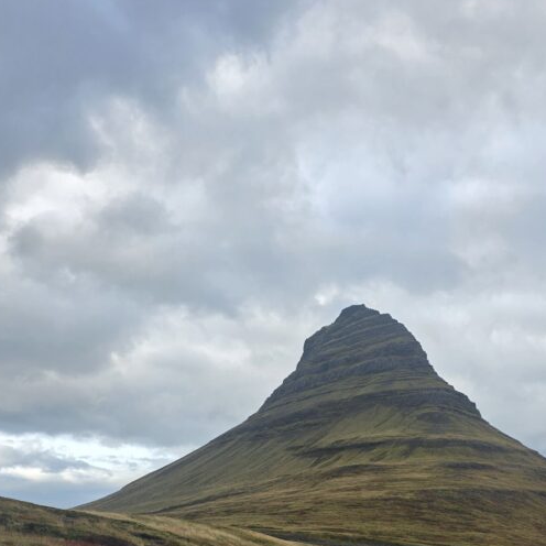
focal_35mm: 42
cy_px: 448
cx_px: 339
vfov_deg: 38.3
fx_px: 749
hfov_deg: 39.8
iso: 25
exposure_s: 1/359
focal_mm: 6.3
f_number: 1.7
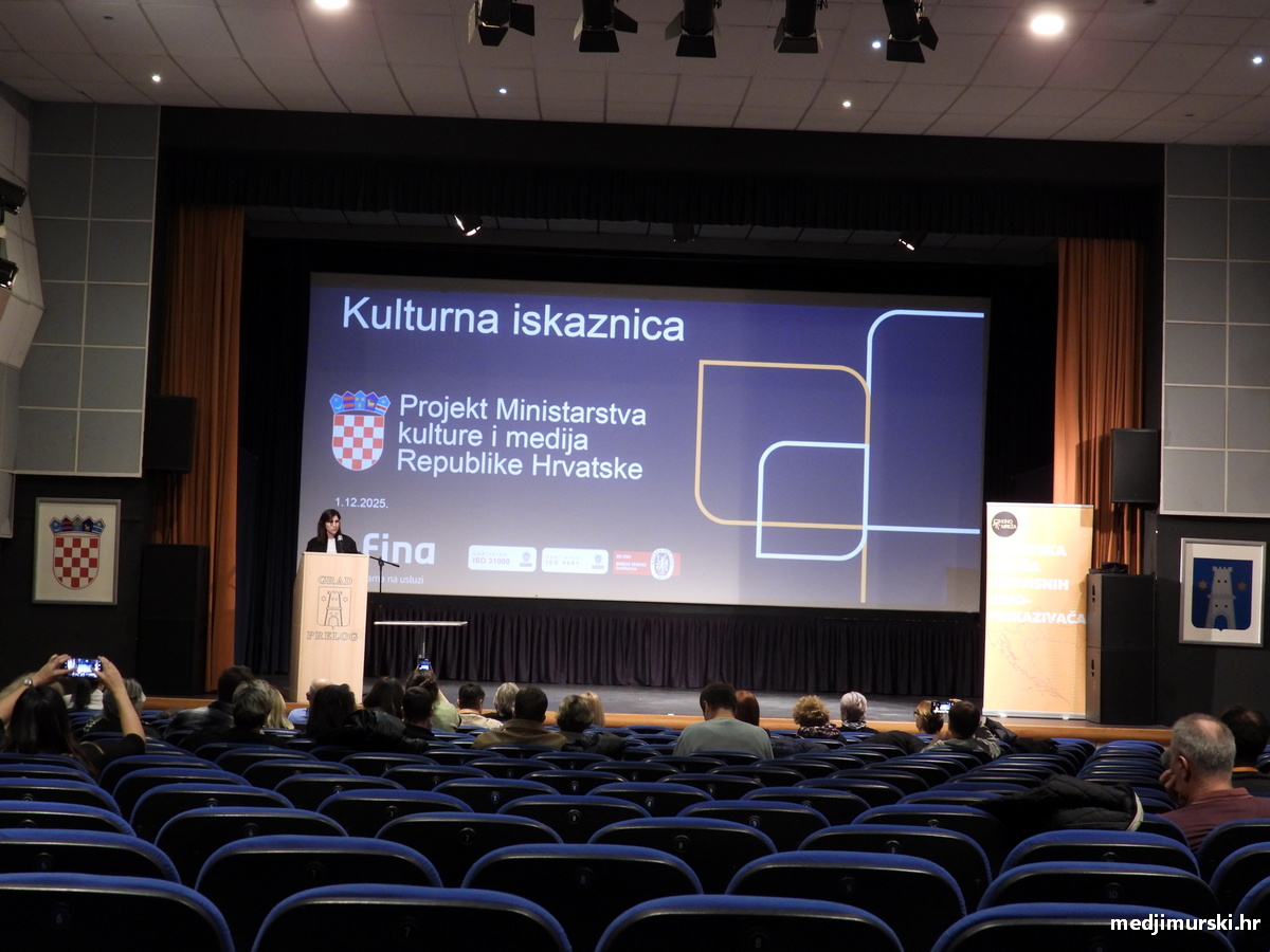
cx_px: 635
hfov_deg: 34.9
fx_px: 2018
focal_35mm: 55
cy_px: 476
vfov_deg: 26.6
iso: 400
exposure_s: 1/10
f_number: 3.5
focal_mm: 9.8
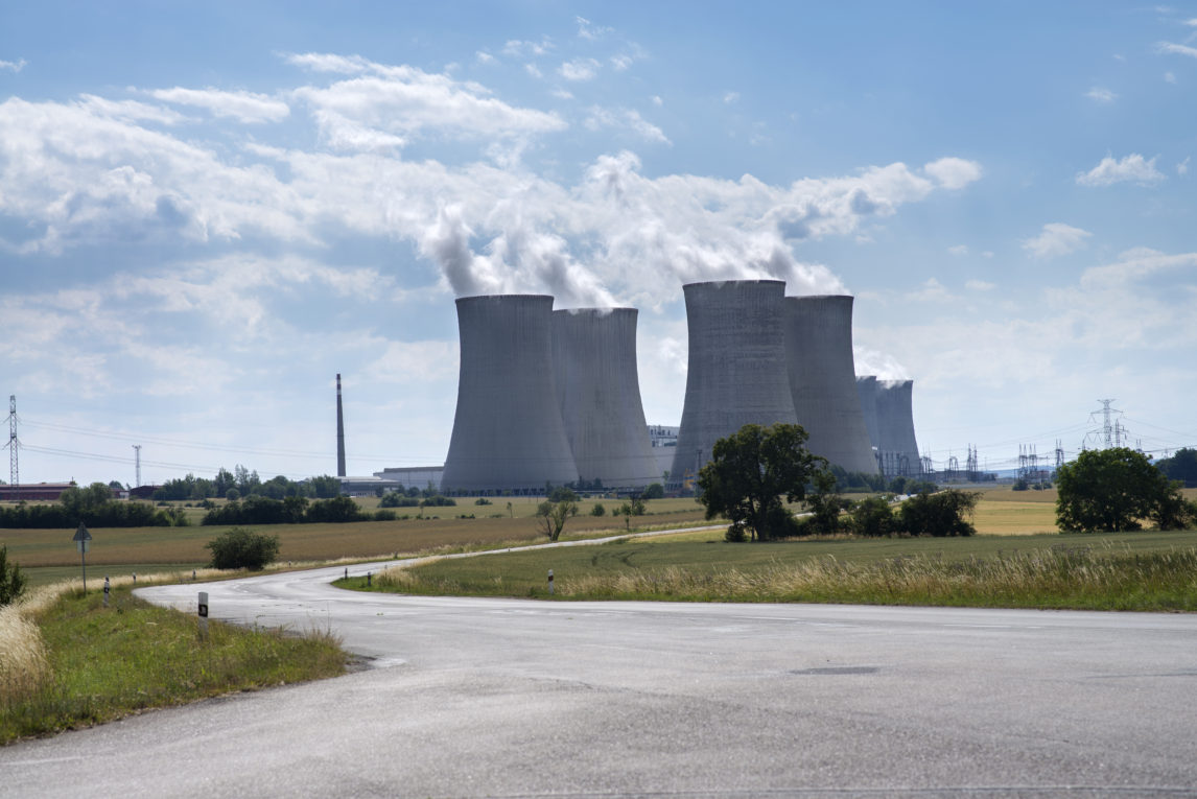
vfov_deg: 16.1
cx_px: 598
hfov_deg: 23.9
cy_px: 400
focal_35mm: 85
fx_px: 2827
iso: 100
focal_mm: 85
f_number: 7.1
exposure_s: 1/800
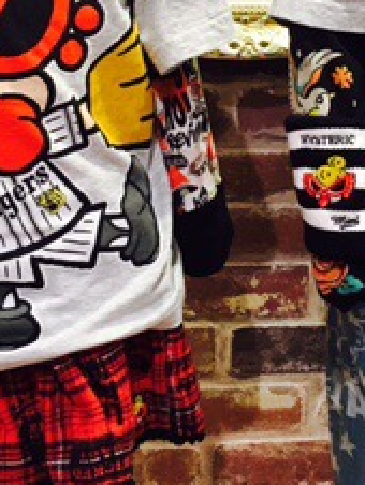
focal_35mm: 82
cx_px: 238
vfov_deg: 23.4
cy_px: 77
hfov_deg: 18.0
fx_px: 1151
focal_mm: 4.15
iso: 160
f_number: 2.2
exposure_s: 1/30
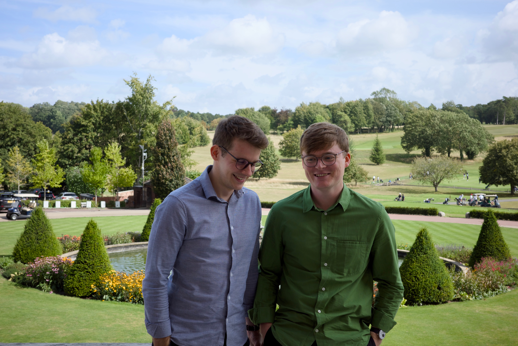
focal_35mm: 40
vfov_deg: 33.4
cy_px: 173
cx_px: 259
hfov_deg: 48.5
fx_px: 576
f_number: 5.6
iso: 200
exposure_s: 1/400
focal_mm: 26
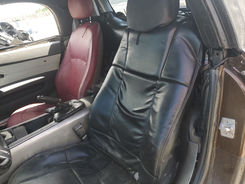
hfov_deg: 67.3
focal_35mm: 26
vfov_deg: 53.1
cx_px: 122
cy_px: 92
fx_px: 184
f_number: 1.5
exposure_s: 1/217
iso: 50
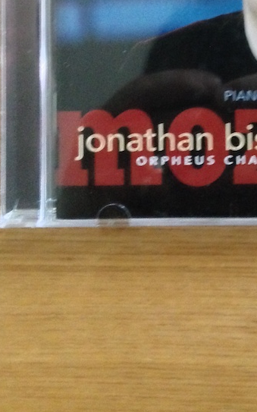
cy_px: 33
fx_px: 740
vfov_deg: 29.6
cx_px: 245
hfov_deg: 19.2
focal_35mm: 66
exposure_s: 1/15
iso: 800
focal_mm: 4.12
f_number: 2.4
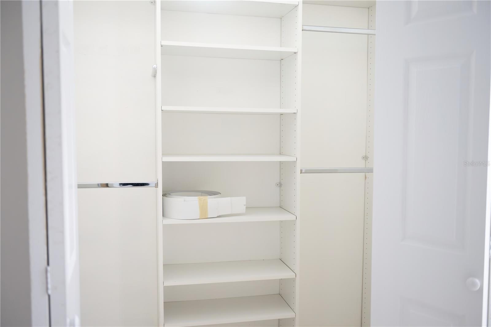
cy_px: 164
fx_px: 464
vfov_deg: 38.9
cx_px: 246
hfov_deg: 55.8
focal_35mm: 34
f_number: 2.8
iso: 1250
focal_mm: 34
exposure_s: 1/80
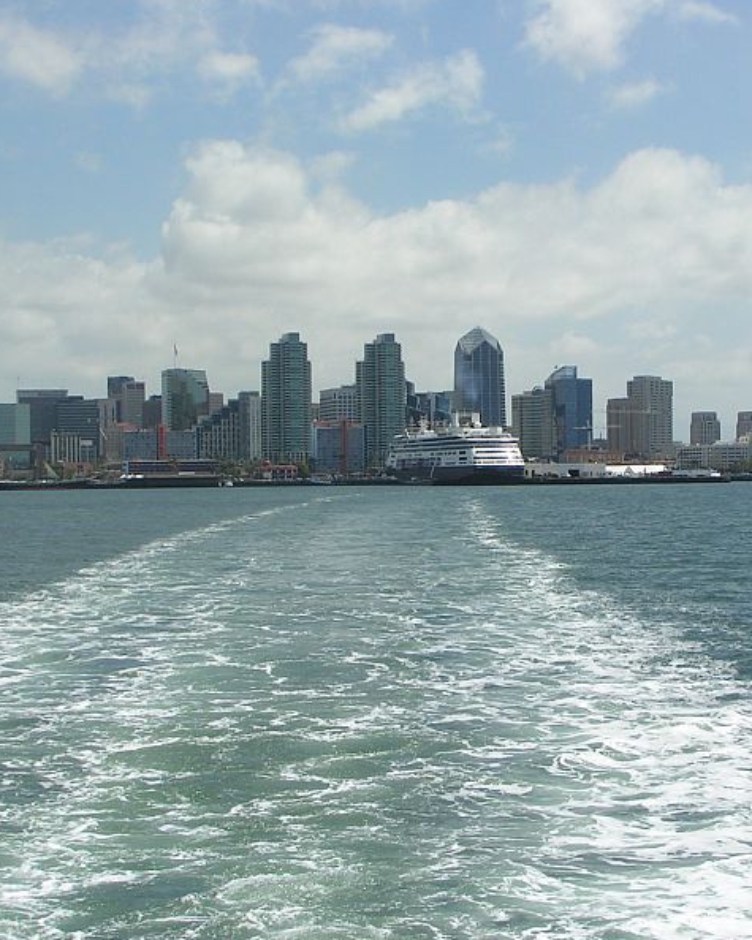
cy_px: 472
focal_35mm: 71
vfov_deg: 26.8
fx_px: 1976
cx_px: 499
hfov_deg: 21.5
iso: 50
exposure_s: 1/640
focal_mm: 8.3
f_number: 6.3
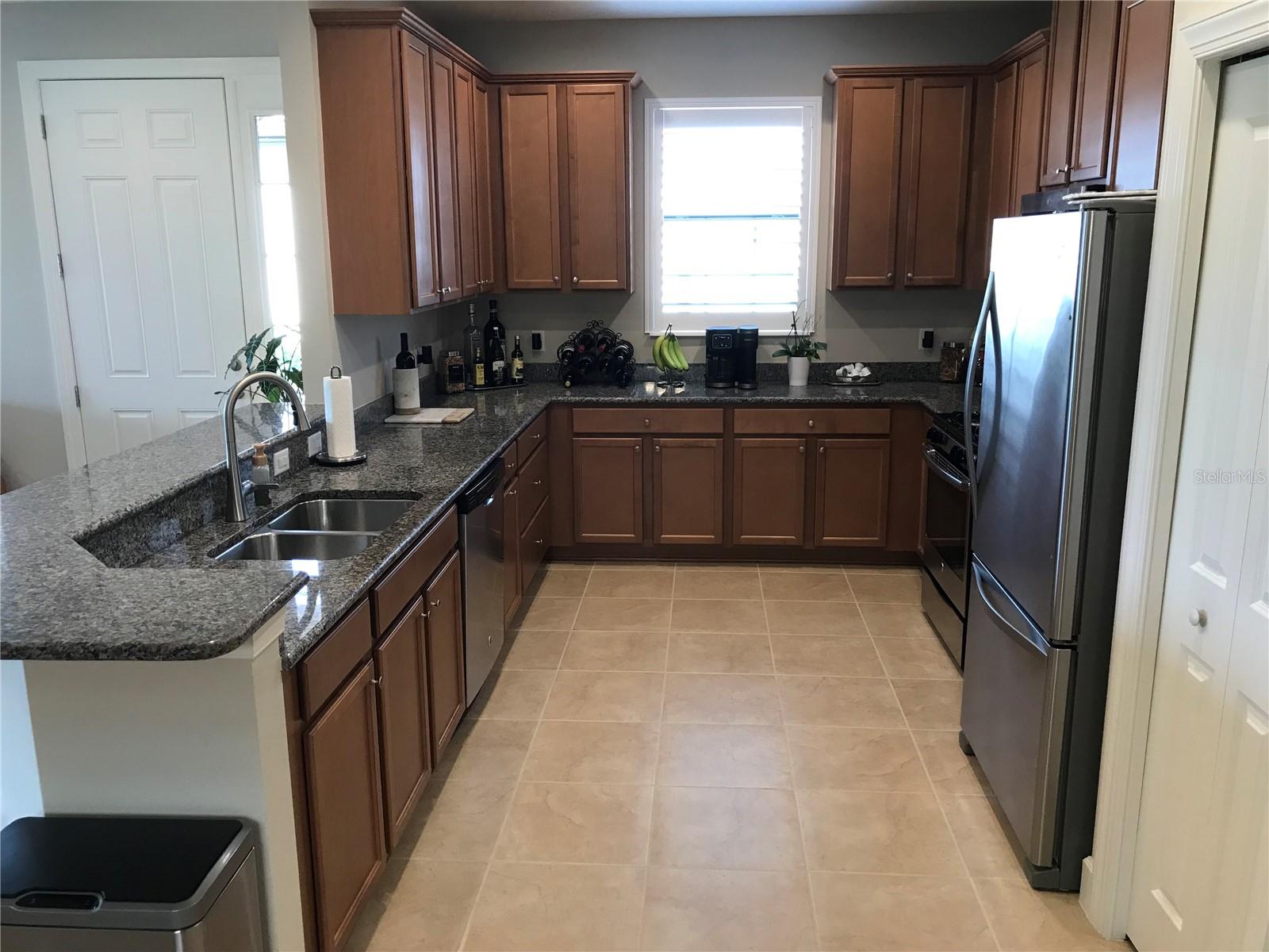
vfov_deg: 49.7
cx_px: 634
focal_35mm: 28
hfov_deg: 63.4
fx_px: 1026
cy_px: 476
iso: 40
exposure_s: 1/24
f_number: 1.8
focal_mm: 3.99
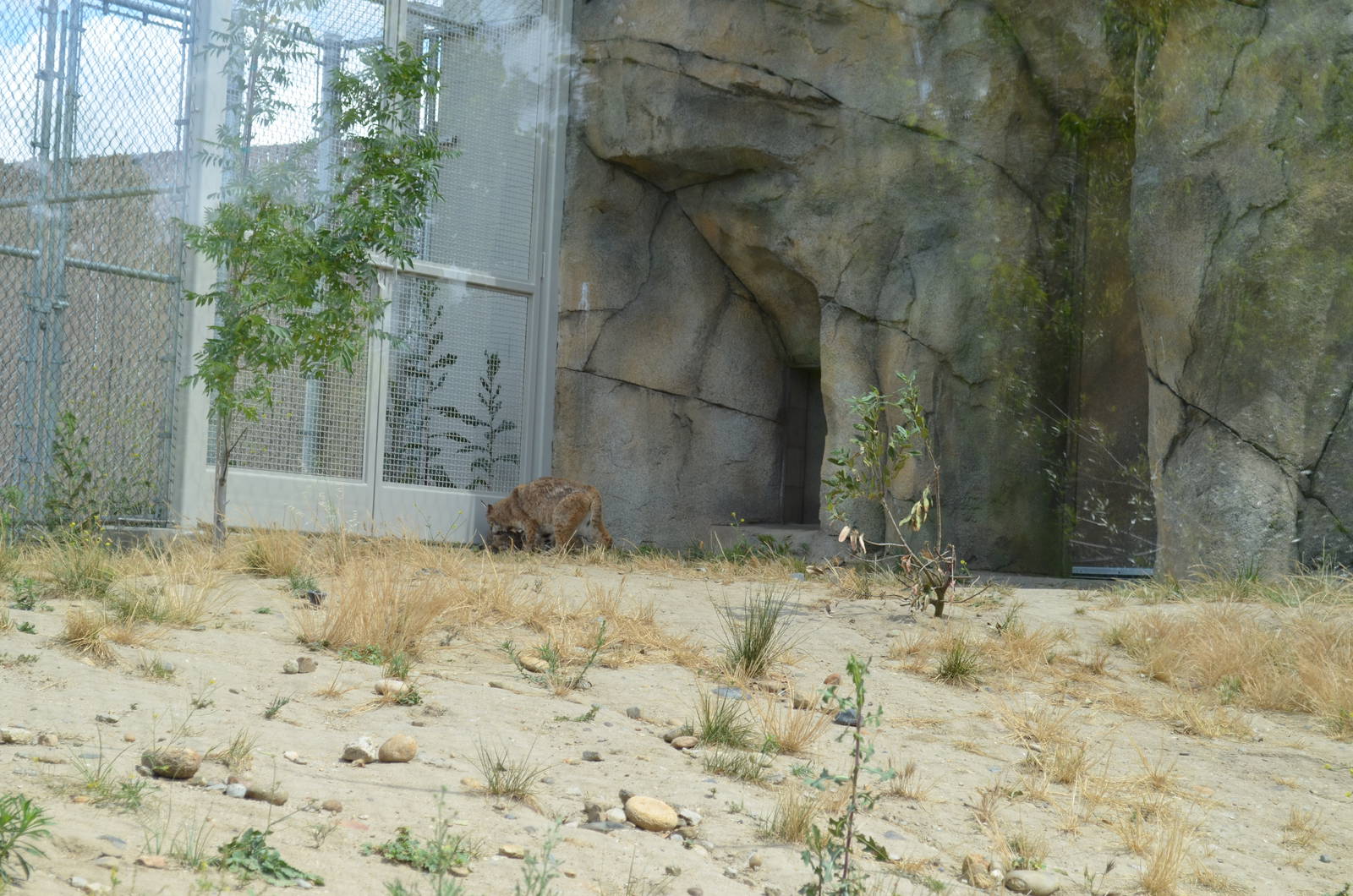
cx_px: 676
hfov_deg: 24.7
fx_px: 3094
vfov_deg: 16.5
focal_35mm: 82
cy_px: 448
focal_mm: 55
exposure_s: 1/250
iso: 200
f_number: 8
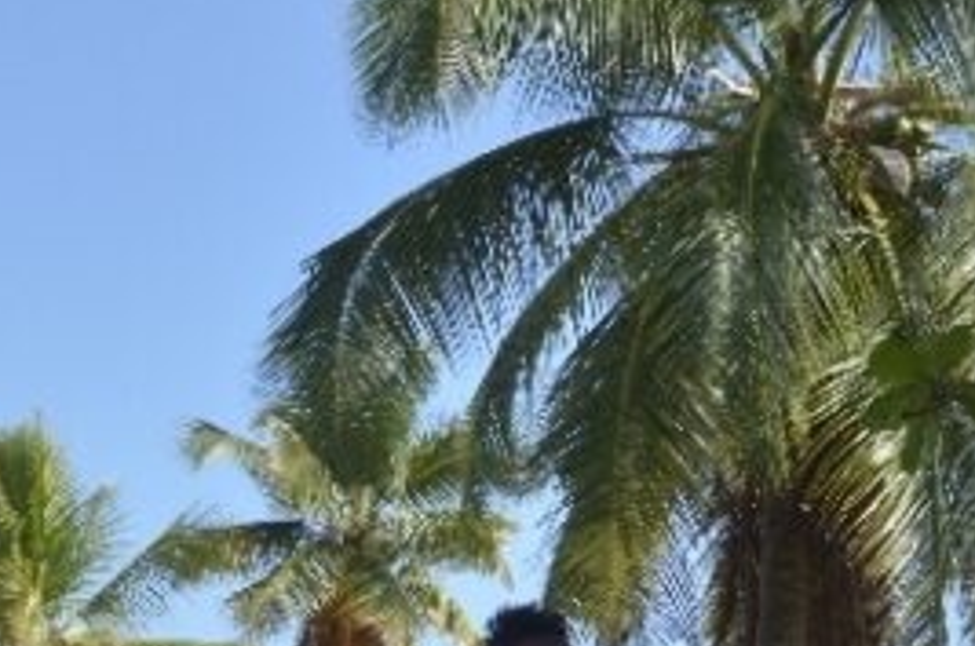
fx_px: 2568
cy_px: 903
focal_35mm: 95
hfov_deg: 20.4
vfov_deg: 13.7
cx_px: -117
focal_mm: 22
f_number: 5.6
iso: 400
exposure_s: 1/640
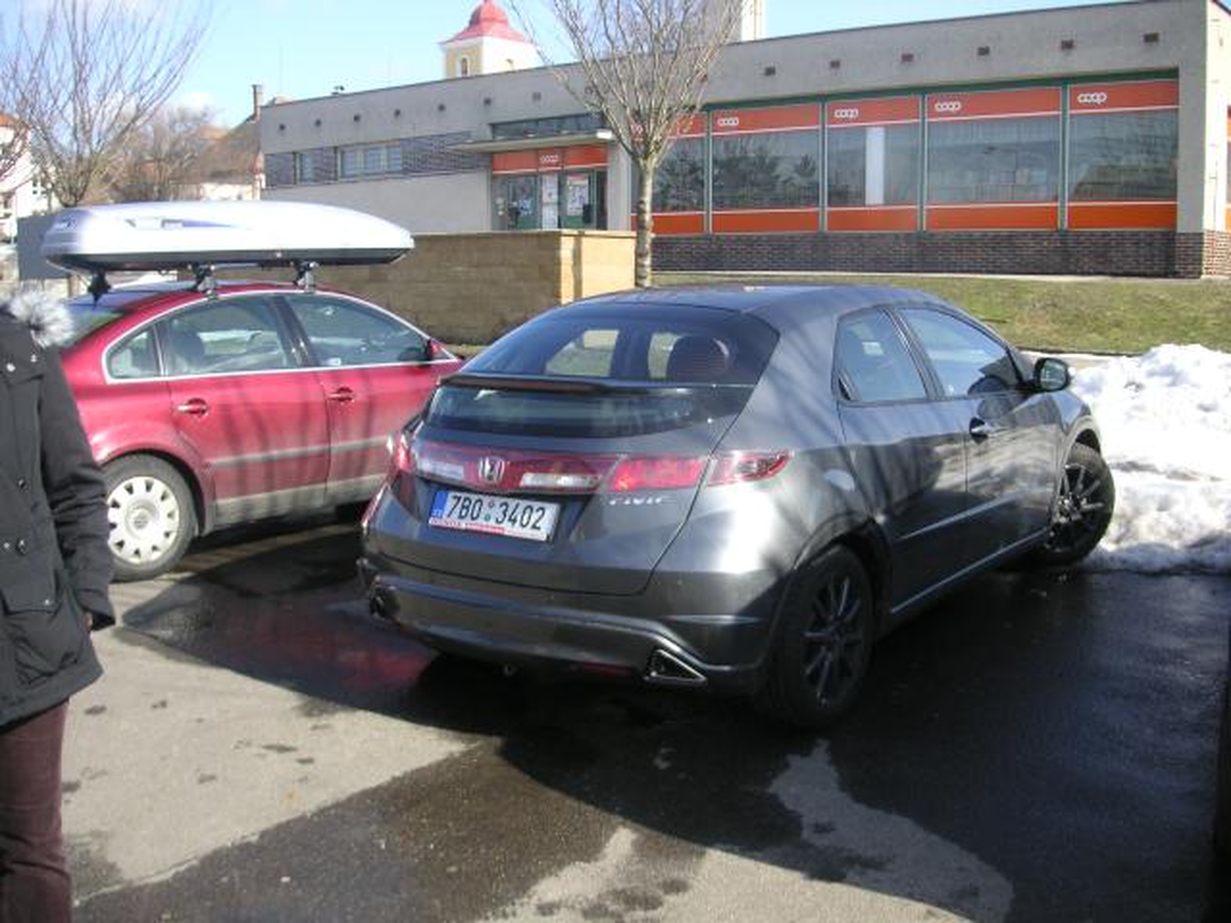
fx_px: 1316
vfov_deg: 38.7
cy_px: 462
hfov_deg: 50.1
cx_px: 616
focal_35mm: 37
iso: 50
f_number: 2.8
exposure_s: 1/750
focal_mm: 6.1
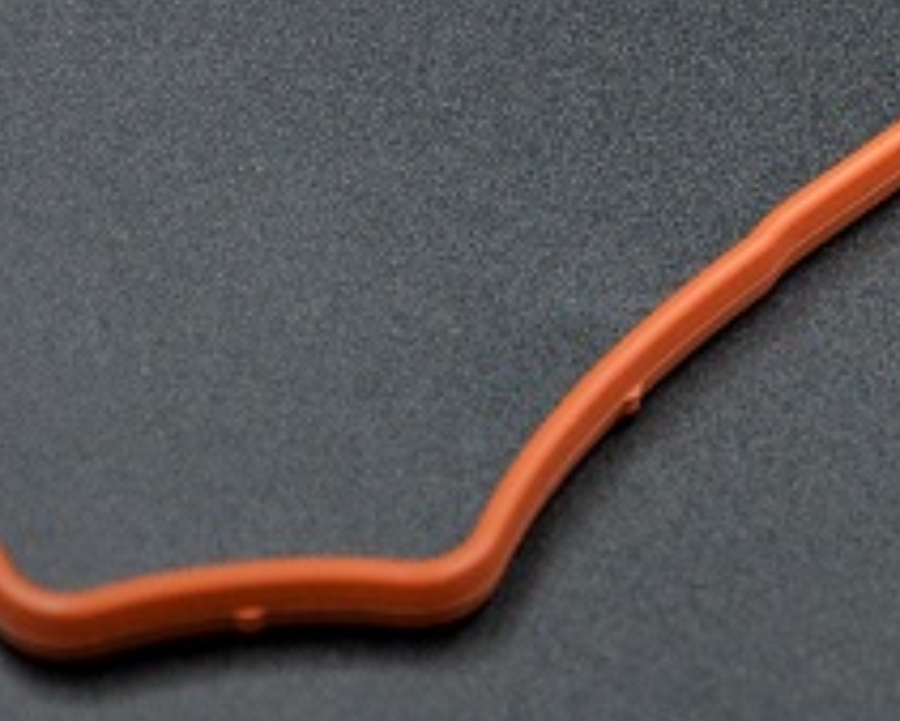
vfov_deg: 5.9
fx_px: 6929
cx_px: 849
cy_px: -149
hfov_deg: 7.4
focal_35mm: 260
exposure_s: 1/30
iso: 1600
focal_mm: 52
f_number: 5
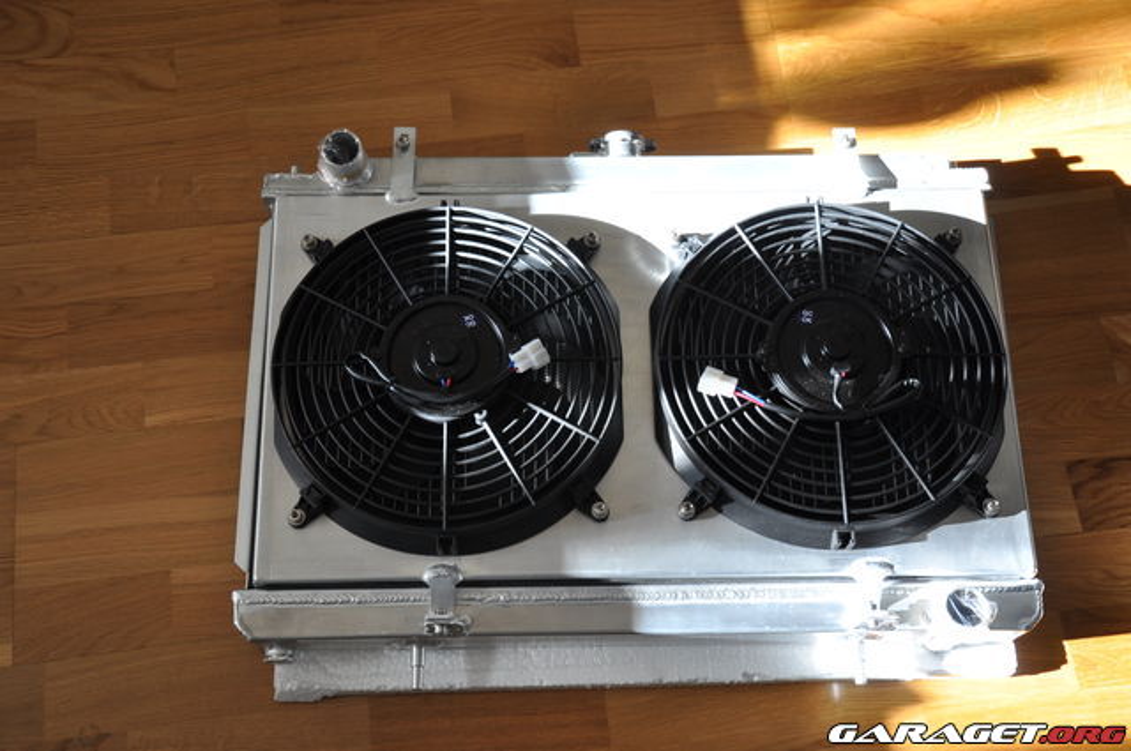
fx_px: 1412
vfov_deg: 29.8
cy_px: 376
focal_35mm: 45
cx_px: 566
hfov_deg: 43.7
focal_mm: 30
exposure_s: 1/30
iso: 320
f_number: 5.6
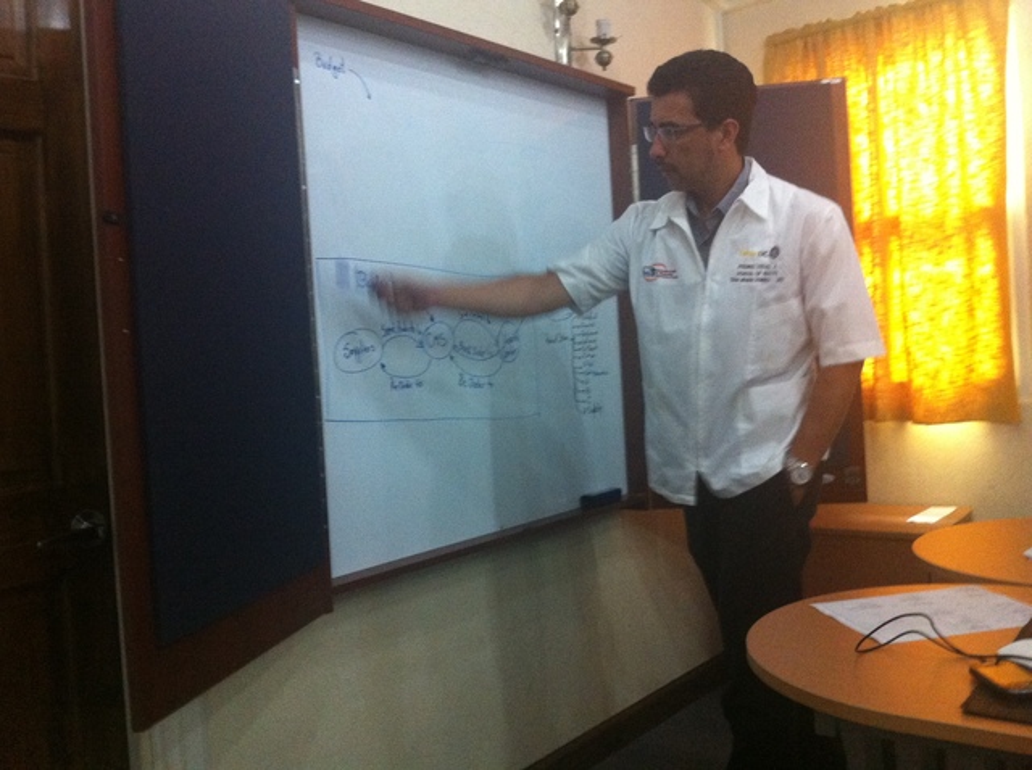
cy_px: 385
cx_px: 516
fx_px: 1042
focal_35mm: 35
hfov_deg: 52.7
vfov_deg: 40.6
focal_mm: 3.85
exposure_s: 1/15
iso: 400
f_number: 2.8
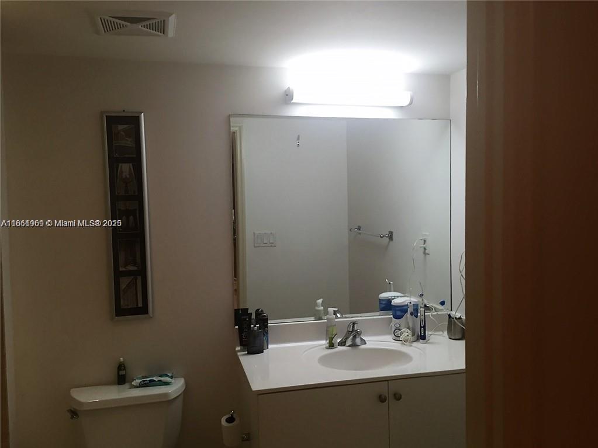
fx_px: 501
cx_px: 299
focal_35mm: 29
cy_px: 224
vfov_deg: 48.2
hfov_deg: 61.7
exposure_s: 1/30
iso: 64
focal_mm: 4.15
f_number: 2.2
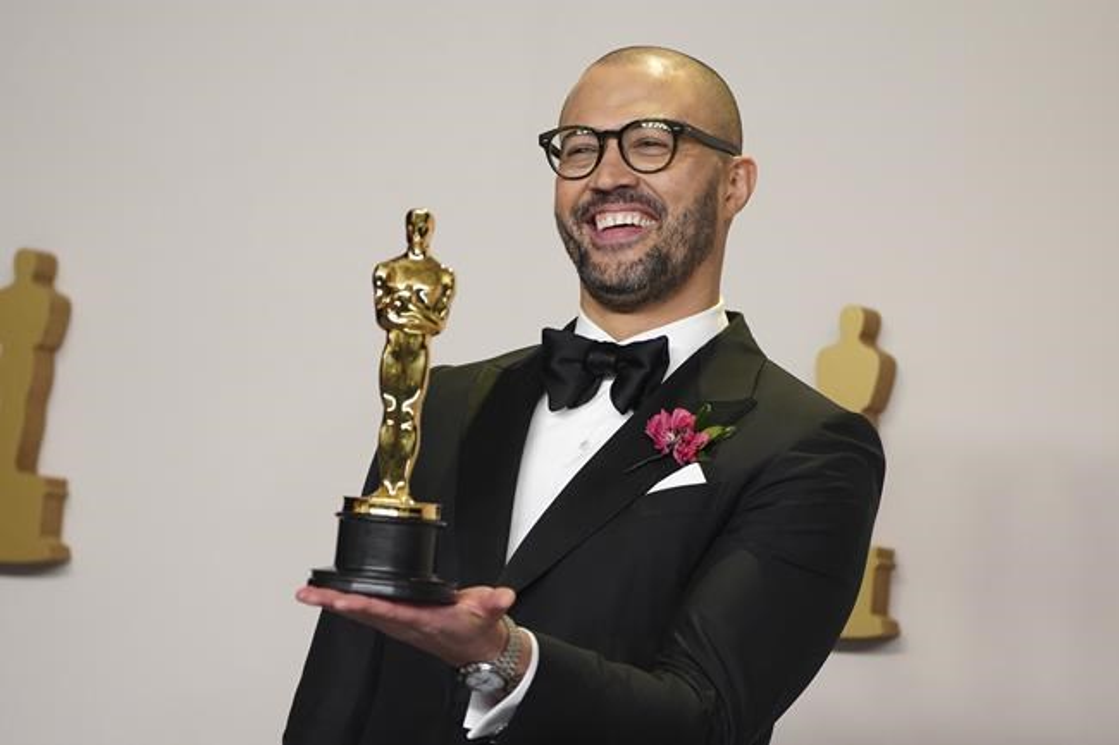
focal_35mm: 200
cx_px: 560
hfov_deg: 10.3
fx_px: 6215
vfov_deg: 6.9
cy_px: 372
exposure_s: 1/500
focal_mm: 200
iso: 4000
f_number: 5.6
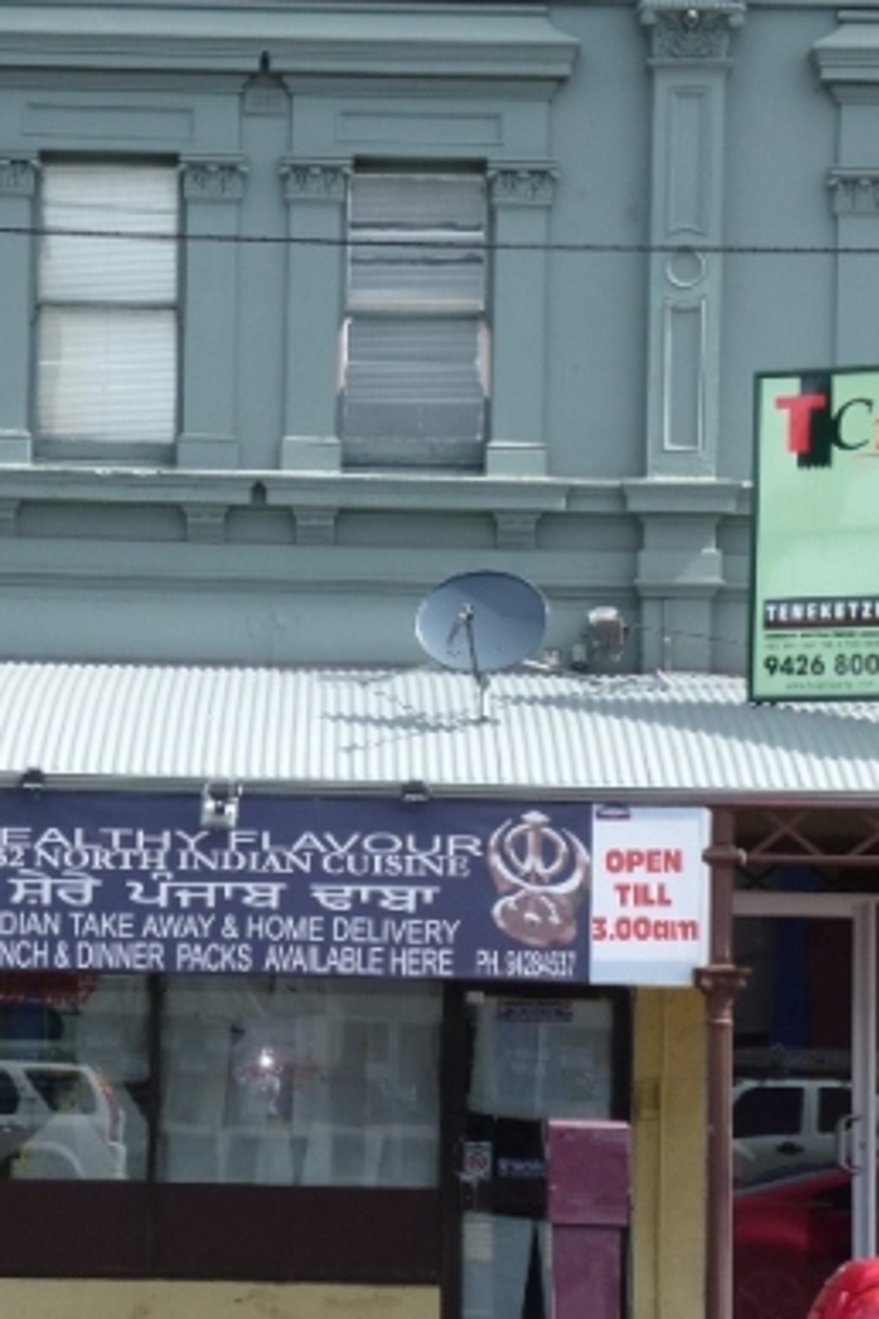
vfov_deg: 16.8
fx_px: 4468
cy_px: 719
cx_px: 307
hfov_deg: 11.2
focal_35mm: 122
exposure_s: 1/250
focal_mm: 12.7
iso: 100
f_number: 4.8
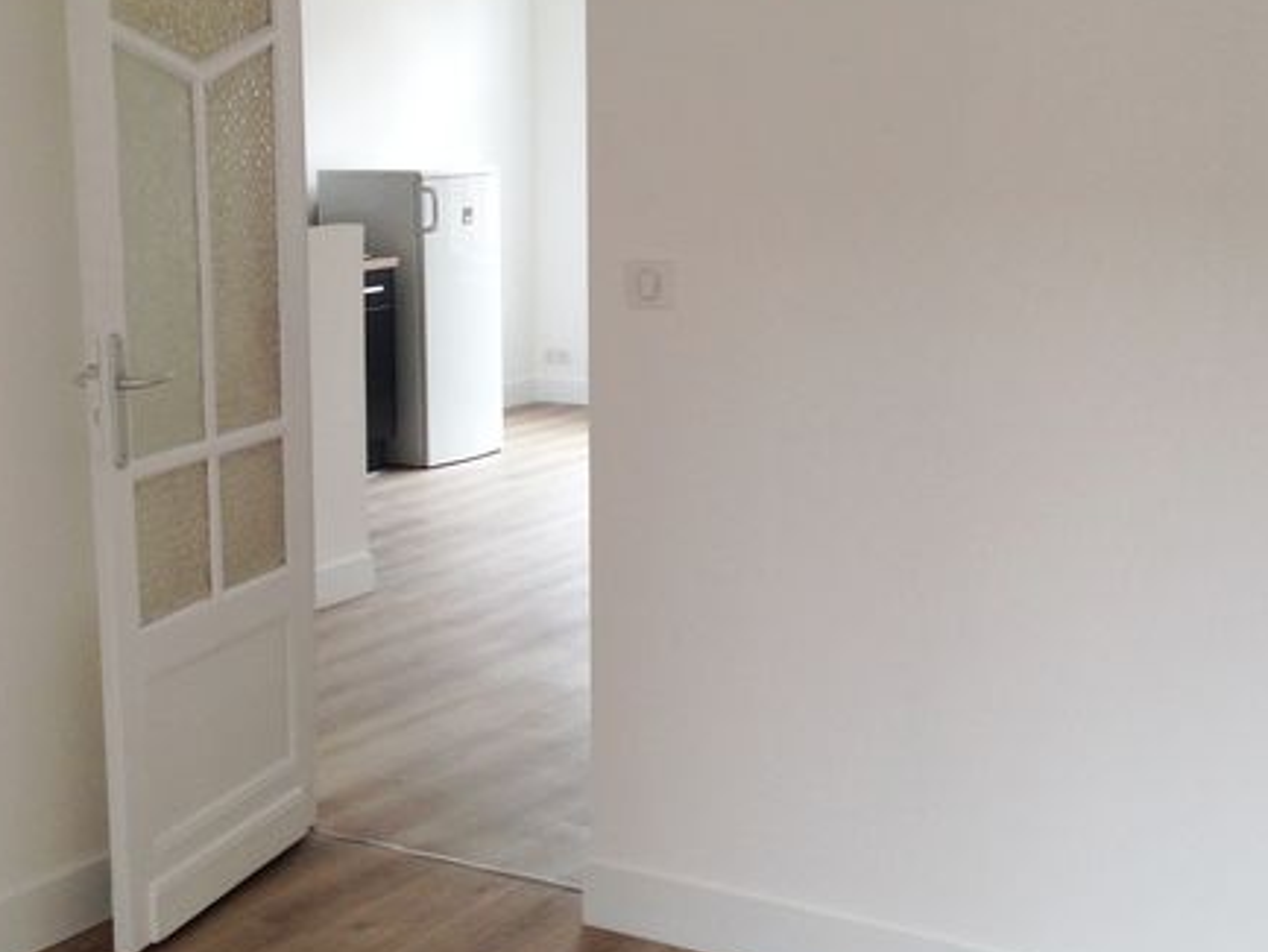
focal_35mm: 61
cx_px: 430
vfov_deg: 24.0
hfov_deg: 31.4
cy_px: 416
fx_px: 2235
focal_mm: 4.12
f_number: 2.4
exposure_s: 1/20
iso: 64
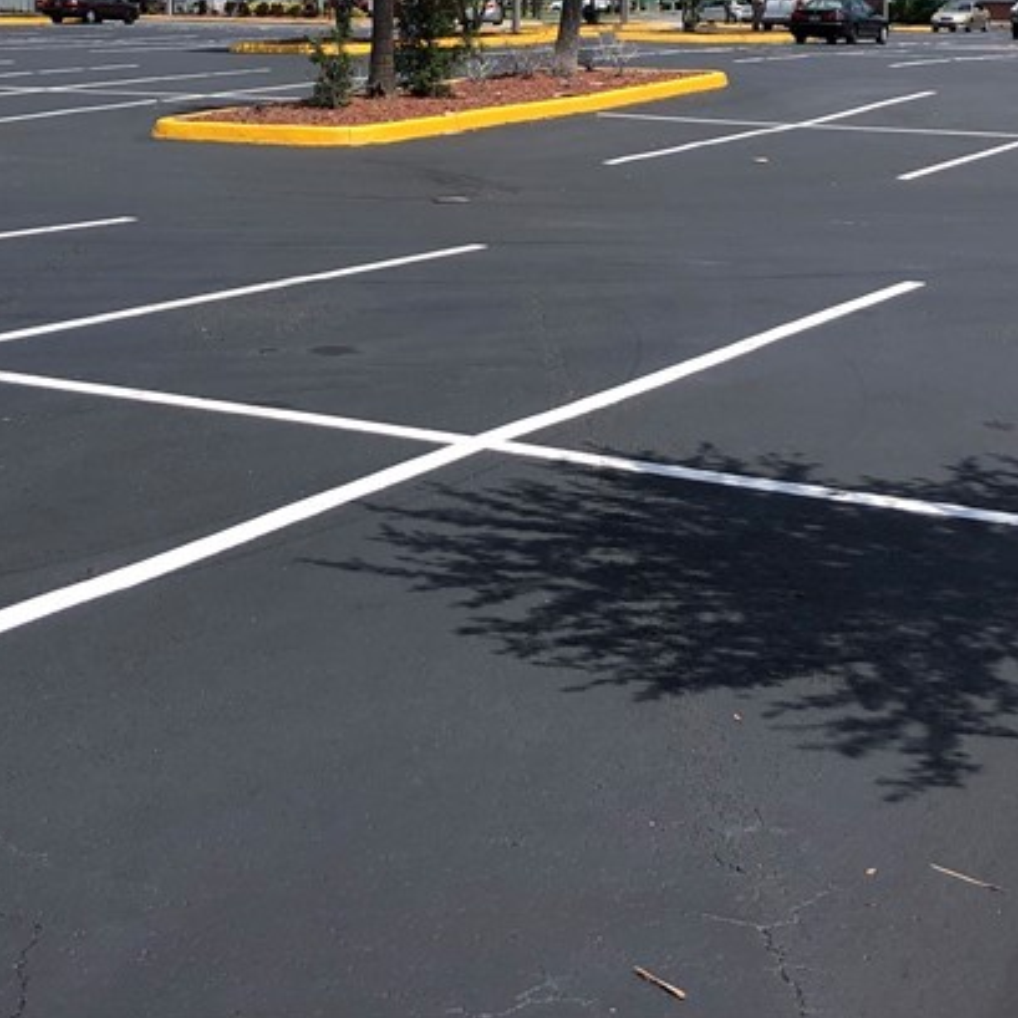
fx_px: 2063
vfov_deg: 26.6
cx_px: 386
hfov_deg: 27.6
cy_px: 72
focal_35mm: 62
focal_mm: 4
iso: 20
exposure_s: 1/2000
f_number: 1.8
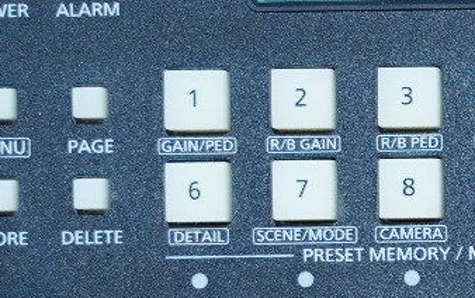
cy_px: 276
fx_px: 2592
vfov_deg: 6.6
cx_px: 849
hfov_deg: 9.9
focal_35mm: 200
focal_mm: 41
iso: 640
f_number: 2.8
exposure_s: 1/50
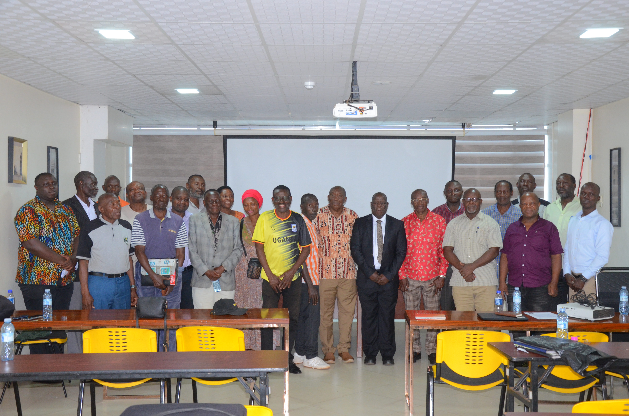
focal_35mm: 42
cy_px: 208
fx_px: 732
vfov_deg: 31.8
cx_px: 314
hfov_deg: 46.5
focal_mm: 28
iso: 1250
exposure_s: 1/60
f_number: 5.6
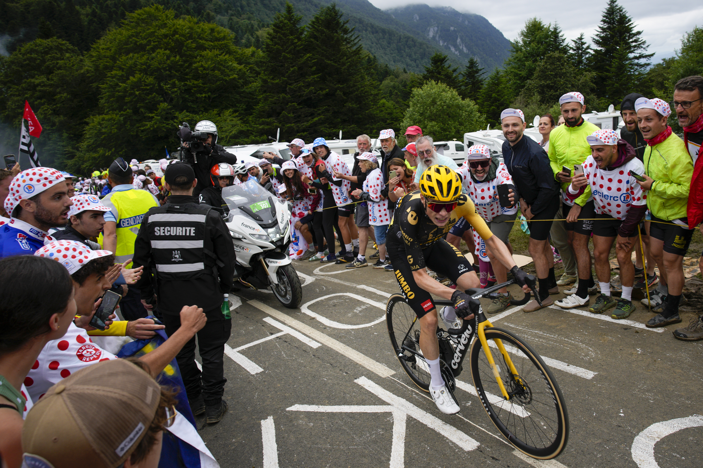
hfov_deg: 73.7
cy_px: 234
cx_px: 352
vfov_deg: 53.1
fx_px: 469
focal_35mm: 24
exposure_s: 1/500
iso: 250
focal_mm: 24
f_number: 5.6
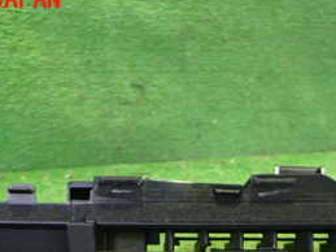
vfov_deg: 23.7
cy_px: 275
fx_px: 563
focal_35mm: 58
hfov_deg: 33.1
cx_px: 214
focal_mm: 4.5
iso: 800
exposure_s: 1/30
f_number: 2
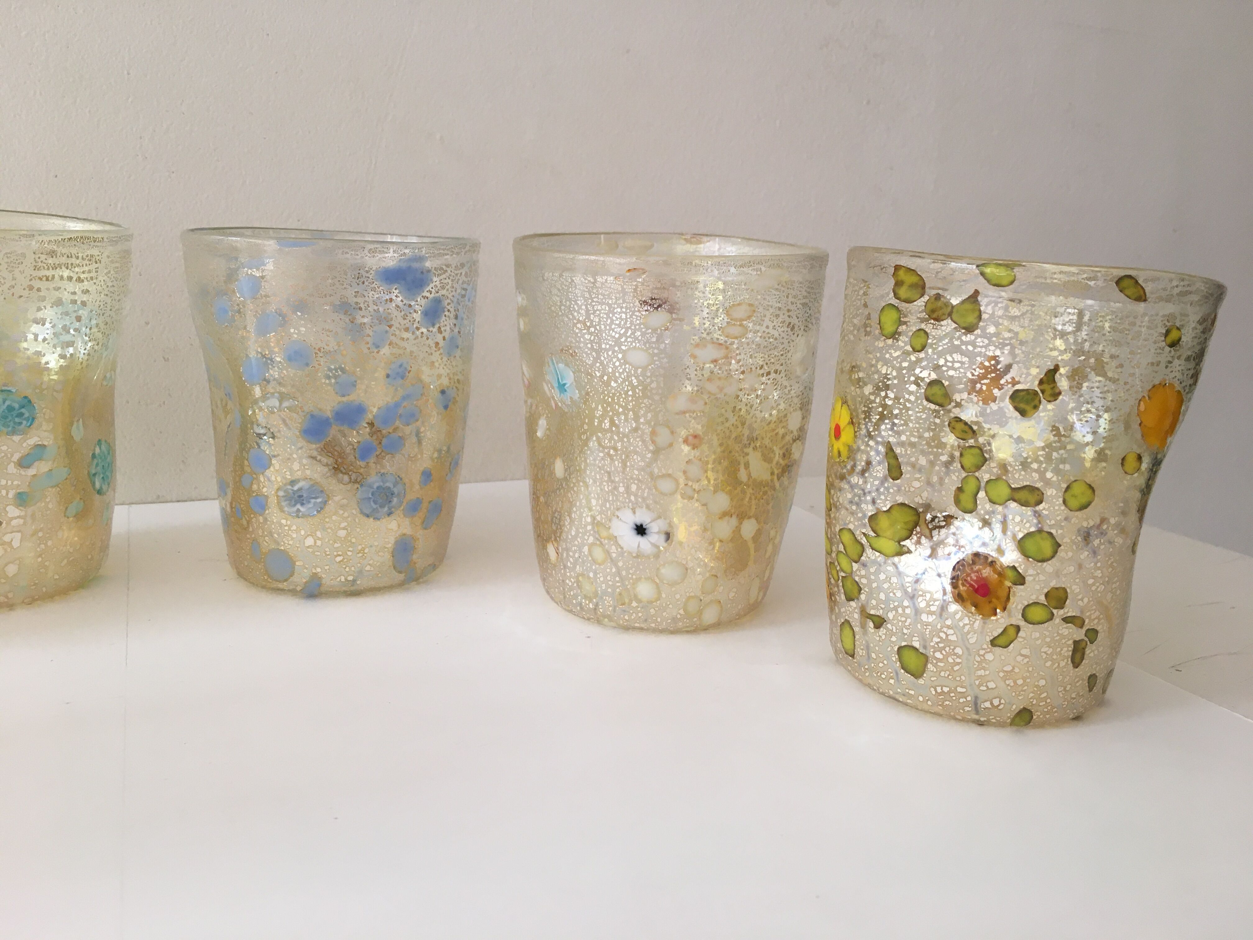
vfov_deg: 48.2
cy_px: 470
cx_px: 626
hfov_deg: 61.7
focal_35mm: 29
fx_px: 1050
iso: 32
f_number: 2.2
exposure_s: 1/33
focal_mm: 4.15
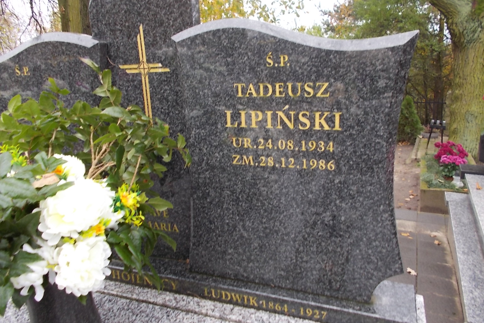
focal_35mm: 28
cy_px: 145
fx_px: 376
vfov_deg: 46.3
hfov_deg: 65.5
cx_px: 246
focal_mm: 4.6
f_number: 3.2
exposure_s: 1/40
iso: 80
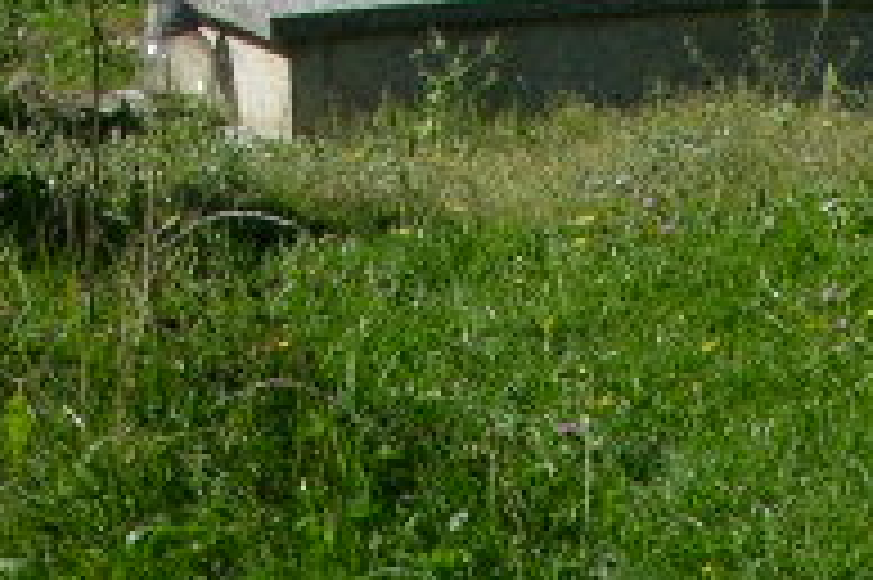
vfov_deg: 6.7
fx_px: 4652
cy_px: 1457
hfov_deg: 10.6
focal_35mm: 192
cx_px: 918
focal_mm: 8.9
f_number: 6.3
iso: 50
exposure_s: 1/225
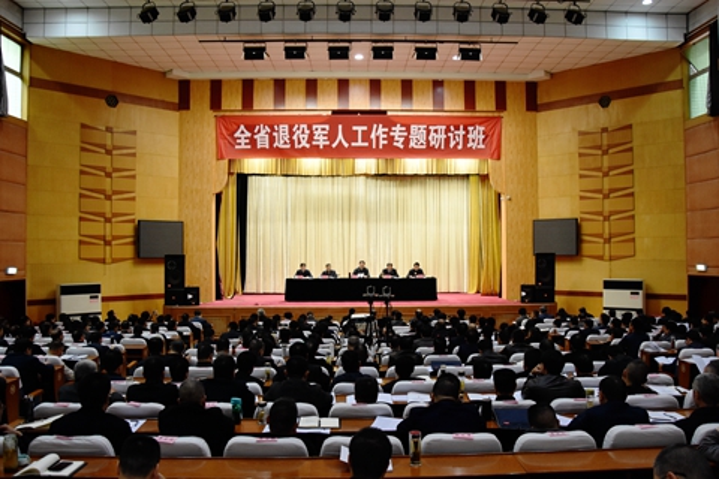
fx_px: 539
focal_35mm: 27
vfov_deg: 47.9
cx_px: 360
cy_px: 240
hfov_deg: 67.4
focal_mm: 18
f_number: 3.5
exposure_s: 1/125
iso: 1600
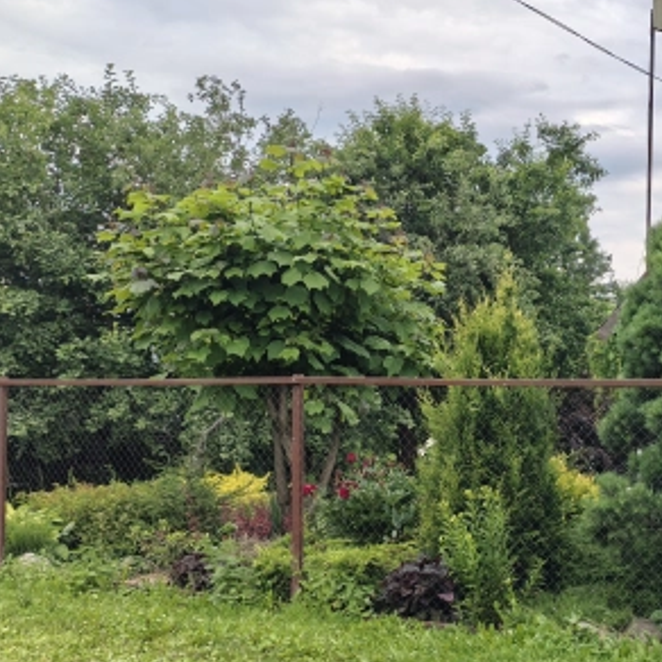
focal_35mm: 51
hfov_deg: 31.4
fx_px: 1103
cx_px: 626
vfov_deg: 33.4
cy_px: 367
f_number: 1.9
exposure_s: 1/301
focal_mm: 5.52
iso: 50
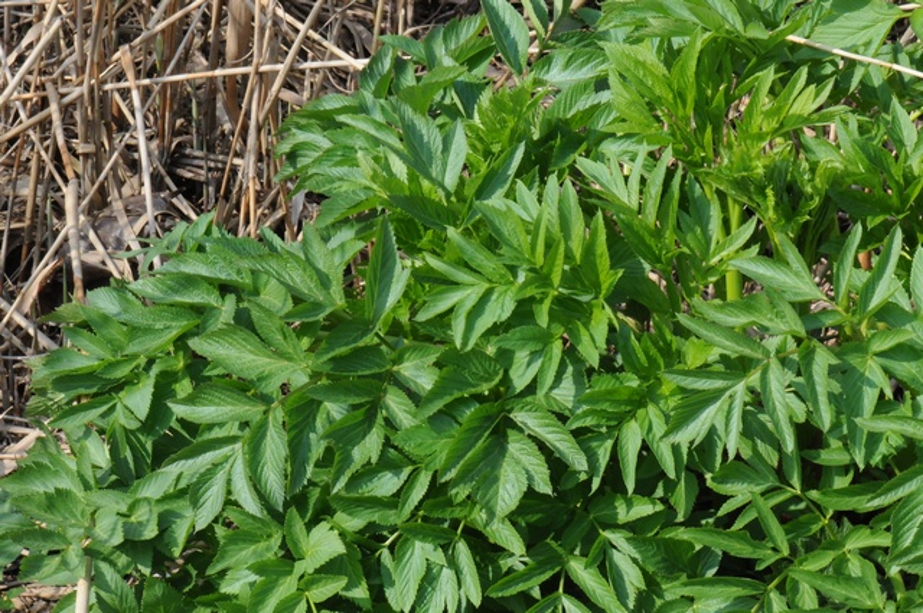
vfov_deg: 8.7
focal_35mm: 158
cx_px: 462
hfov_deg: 13.1
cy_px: 306
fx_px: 4033
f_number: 25
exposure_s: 1/80
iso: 800
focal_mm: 105
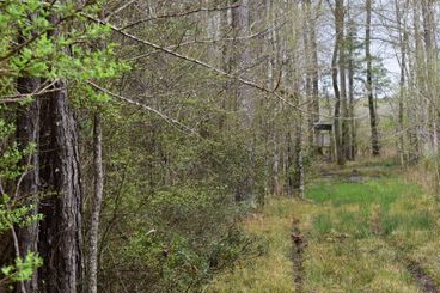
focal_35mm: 97
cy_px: 126
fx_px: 1180
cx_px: 197
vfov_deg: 14.1
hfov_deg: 21.1
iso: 400
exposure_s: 1/125
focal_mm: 55
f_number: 9
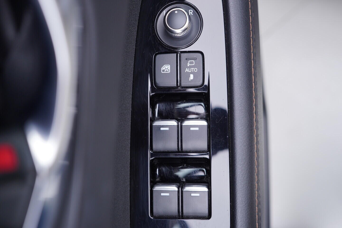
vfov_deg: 36.9
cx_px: 171
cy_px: 114
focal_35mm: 36
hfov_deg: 53.1
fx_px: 342
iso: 250
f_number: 2.8
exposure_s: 1/40
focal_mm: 24
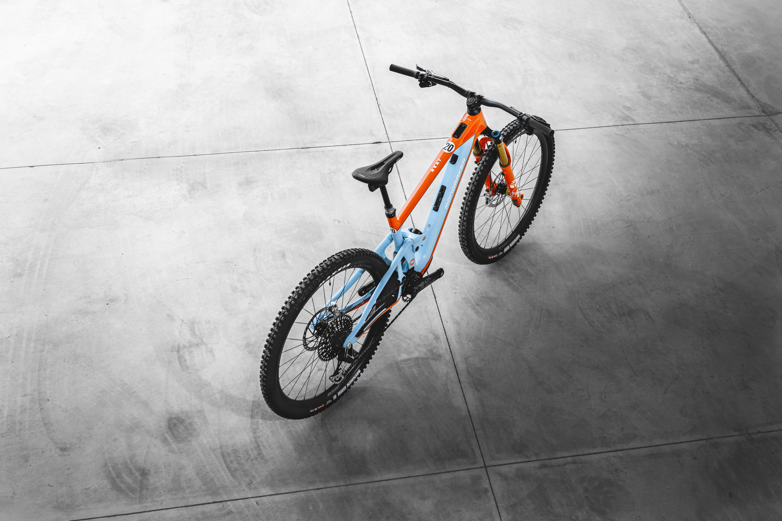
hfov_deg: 45.4
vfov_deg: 31.2
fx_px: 934
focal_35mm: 43
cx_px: 392
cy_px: 259
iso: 320
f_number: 4
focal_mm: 42
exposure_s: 1/800
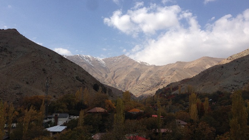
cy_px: 76
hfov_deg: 54.0
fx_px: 244
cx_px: 126
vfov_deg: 32.0
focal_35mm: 37
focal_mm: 4.12
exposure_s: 1/1595
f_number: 2.4
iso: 50
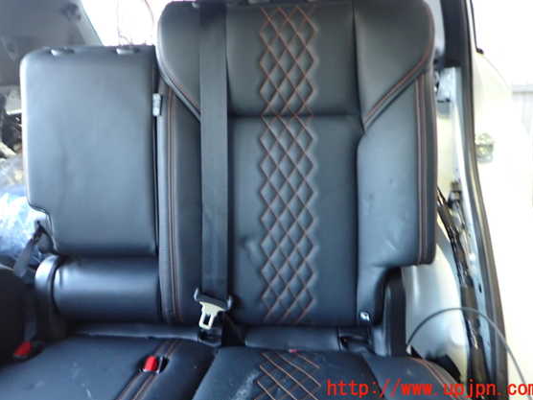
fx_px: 416
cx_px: 256
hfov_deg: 65.3
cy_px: 185
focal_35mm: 27
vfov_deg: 51.3
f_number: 2
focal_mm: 4.5
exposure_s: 1/30
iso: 640
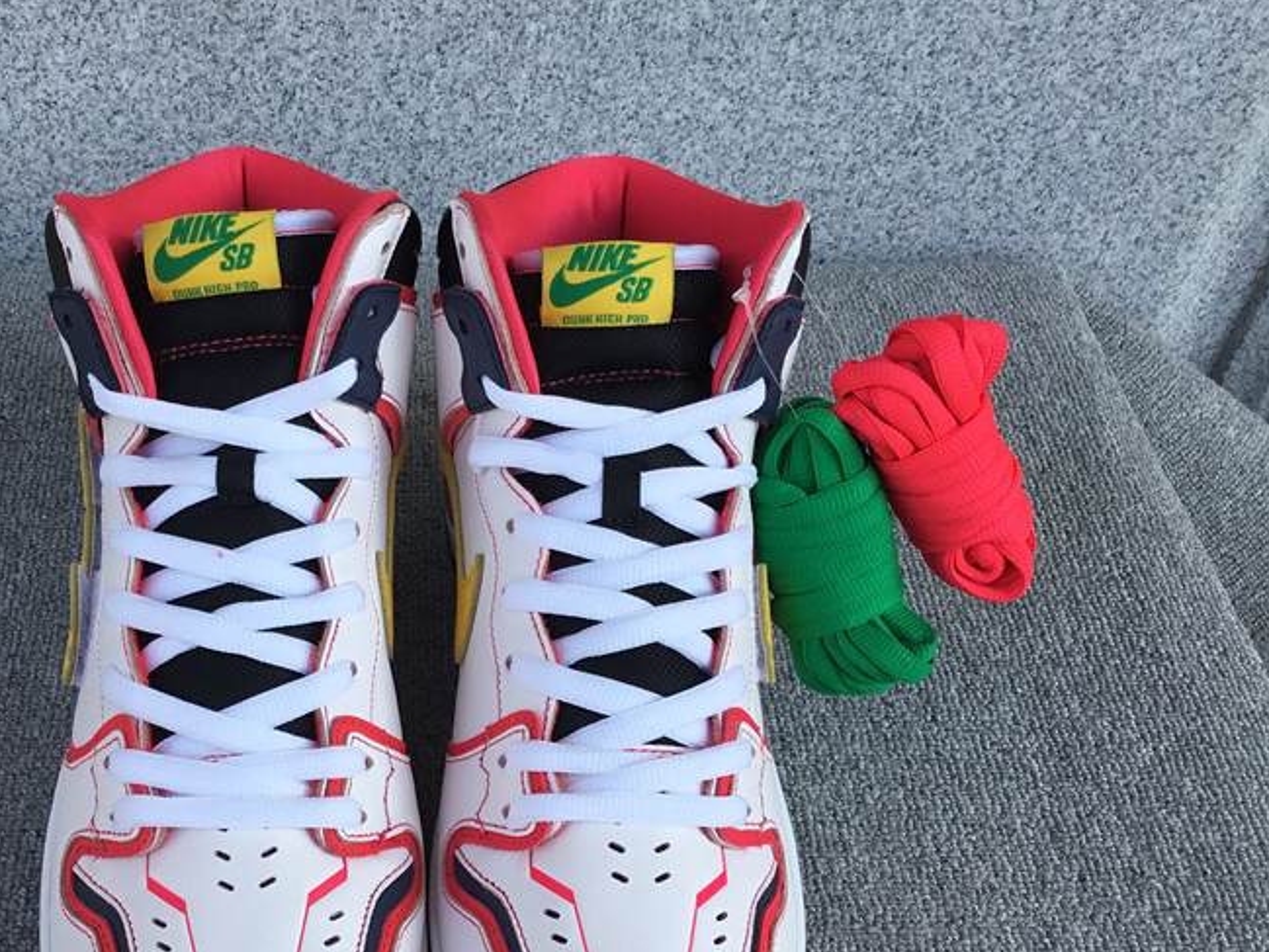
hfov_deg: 43.3
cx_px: 434
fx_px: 1577
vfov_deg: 33.3
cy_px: 646
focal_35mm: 43
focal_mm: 3.3
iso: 25
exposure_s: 1/416
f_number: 2.4
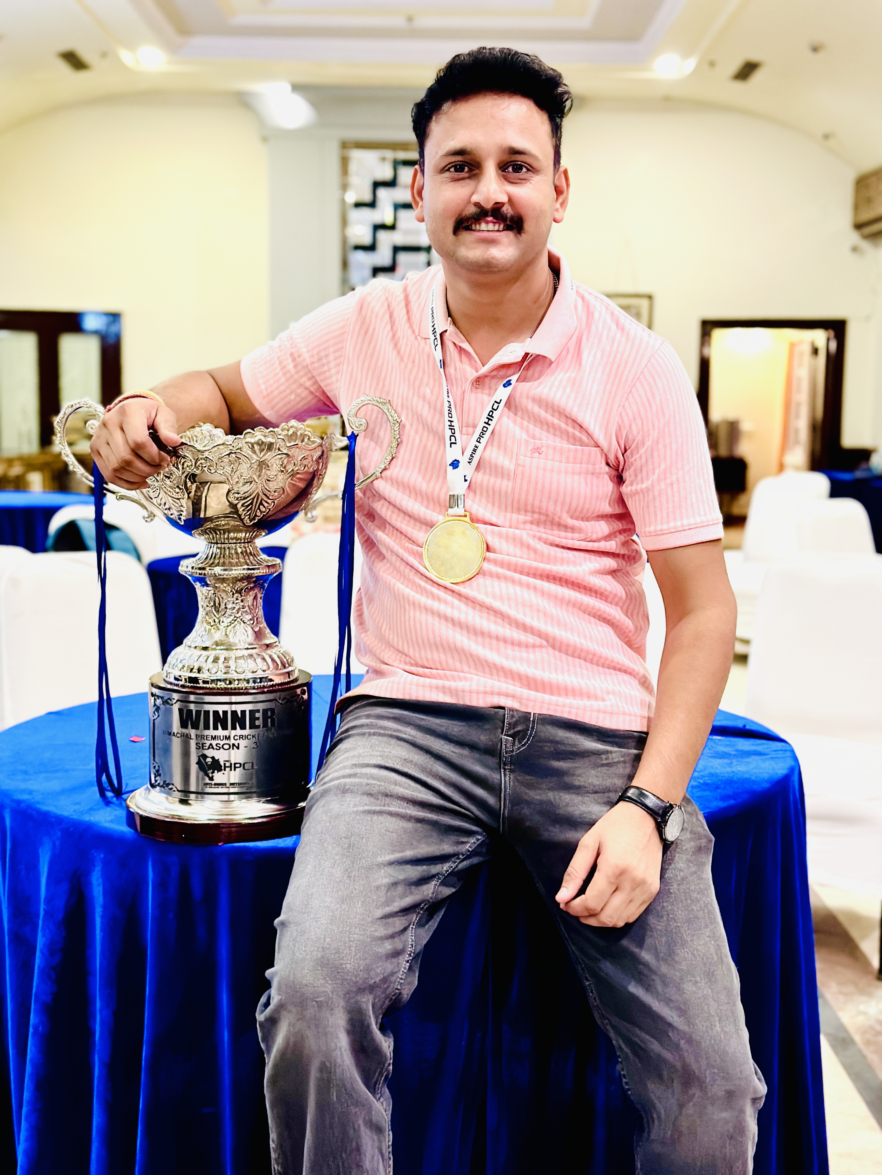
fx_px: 1631
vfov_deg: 39.7
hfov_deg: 30.3
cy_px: 588
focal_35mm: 48
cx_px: 441
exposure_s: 1/33
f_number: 1.78
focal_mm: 6.86
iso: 500
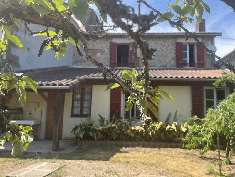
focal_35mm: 26
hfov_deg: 67.3
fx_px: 177
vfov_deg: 53.1
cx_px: 118
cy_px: 88
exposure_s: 1/1086
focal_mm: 5.1
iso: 50
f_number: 1.6
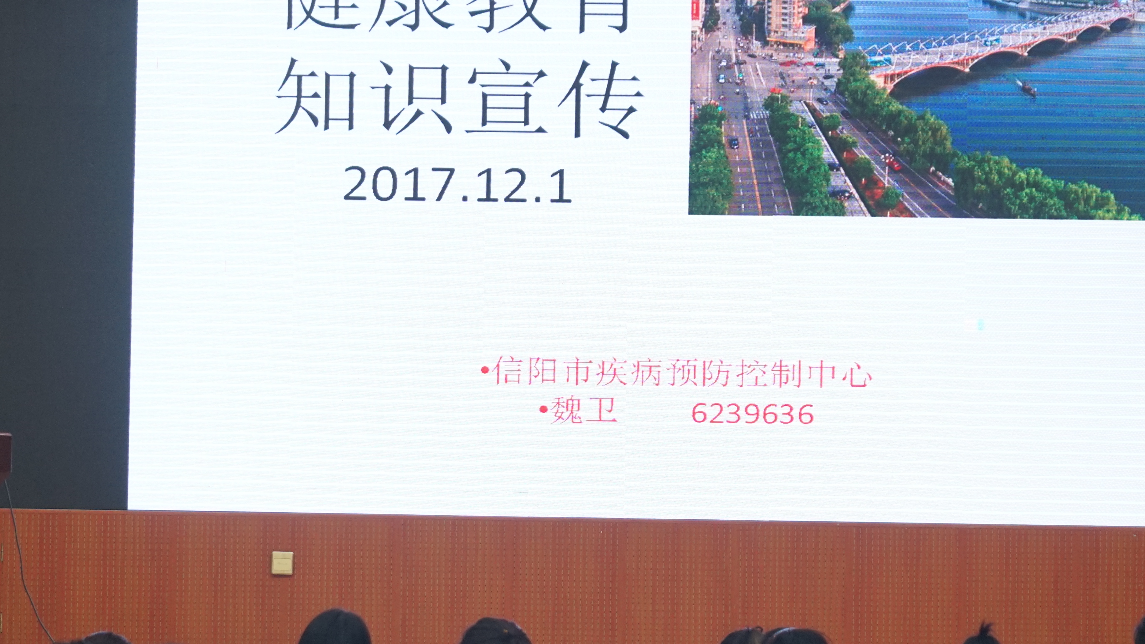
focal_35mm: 120
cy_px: 338
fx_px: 3643
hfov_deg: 17.8
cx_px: 450
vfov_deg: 10.1
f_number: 5.6
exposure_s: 1/80
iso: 1250
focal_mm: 70
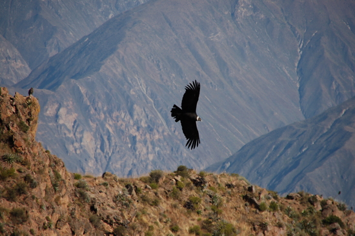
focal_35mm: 375
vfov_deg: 3.7
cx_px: 178
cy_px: 118
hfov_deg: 5.5
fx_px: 3696
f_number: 6.3
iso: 200
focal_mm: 250
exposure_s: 1/1000
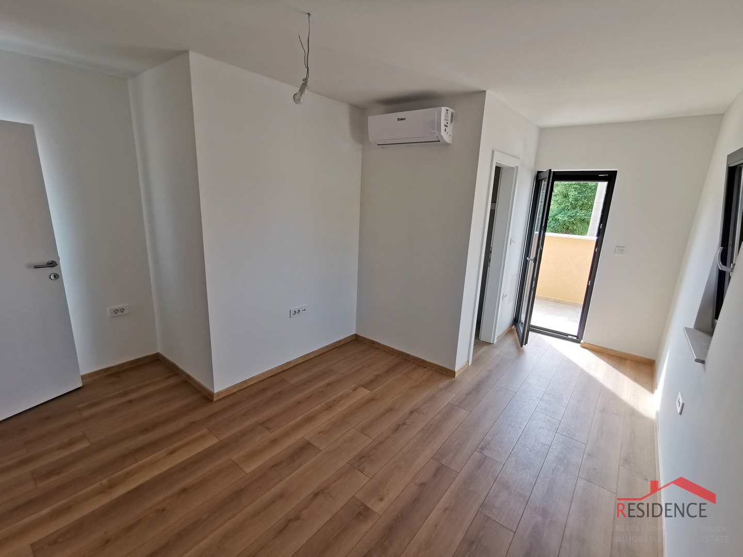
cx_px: 372
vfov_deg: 78.1
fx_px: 343
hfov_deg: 94.5
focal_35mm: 16
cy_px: 278
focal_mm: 2.35
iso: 80
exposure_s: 1/120
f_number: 2.2
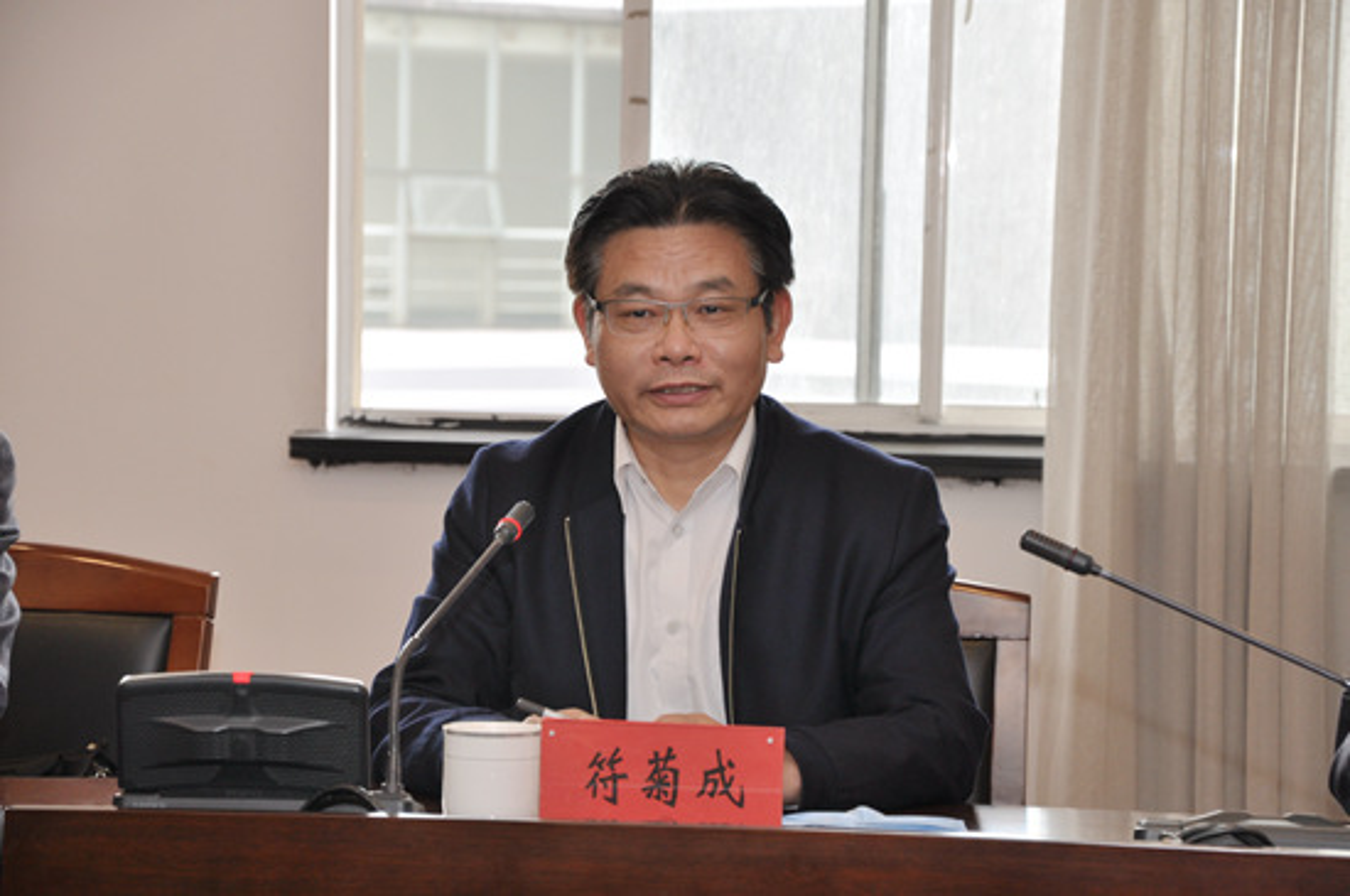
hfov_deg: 16.1
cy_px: 448
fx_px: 4774
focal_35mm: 128
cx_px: 675
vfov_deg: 10.7
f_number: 5.6
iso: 400
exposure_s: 1/80
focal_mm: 85
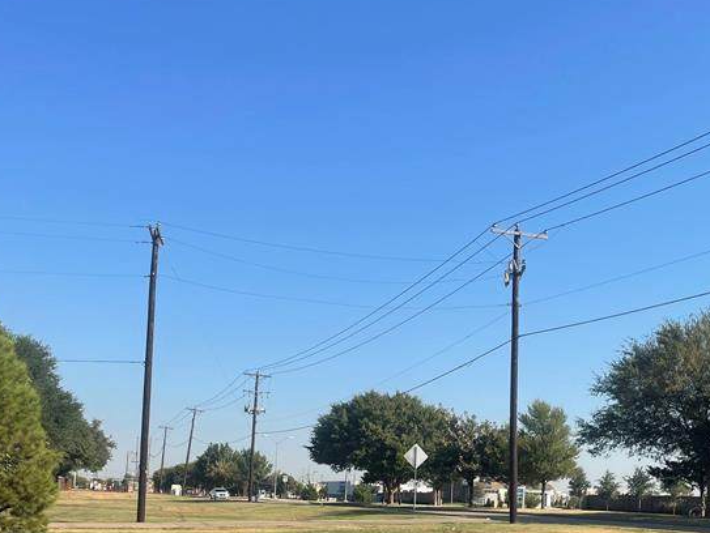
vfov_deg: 28.5
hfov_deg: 38.8
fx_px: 1006
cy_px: 482
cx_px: 401
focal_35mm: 49
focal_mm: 4.2
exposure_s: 1/2959
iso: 32
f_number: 1.6
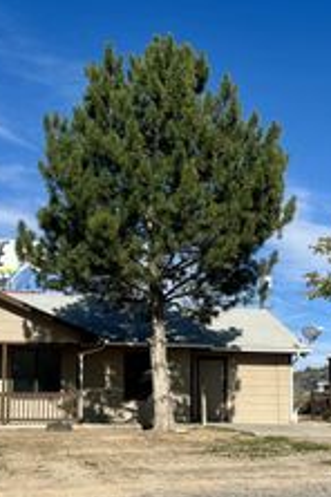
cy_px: 326
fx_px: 841
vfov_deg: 32.6
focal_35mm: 61
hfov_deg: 22.2
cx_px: 132
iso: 50
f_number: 1.6
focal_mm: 5.1
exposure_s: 1/5076
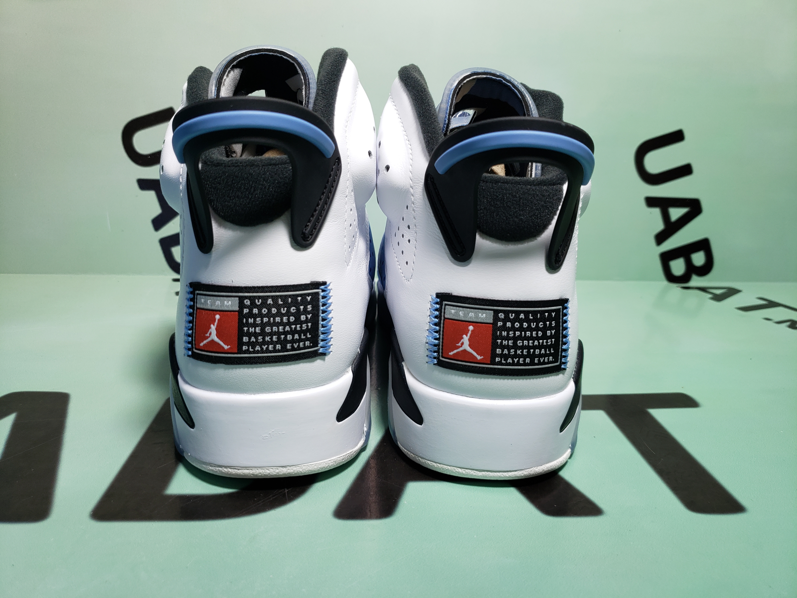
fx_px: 599
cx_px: 398
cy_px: 299
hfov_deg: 67.3
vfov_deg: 53.1
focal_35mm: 26
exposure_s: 1/290
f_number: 1.5
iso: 50
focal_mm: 4.3
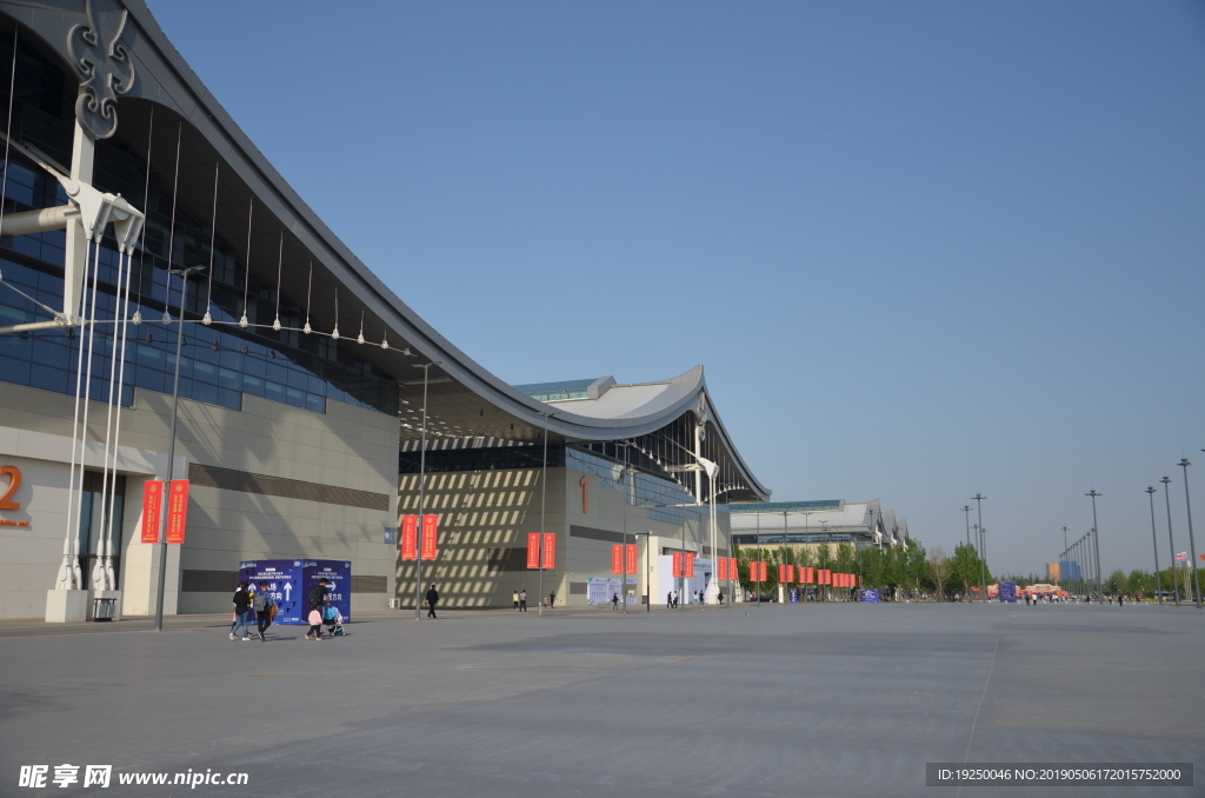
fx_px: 1102
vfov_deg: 39.8
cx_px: 602
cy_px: 399
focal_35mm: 33
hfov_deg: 57.3
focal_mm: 22
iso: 100
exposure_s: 1/1250
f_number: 3.8
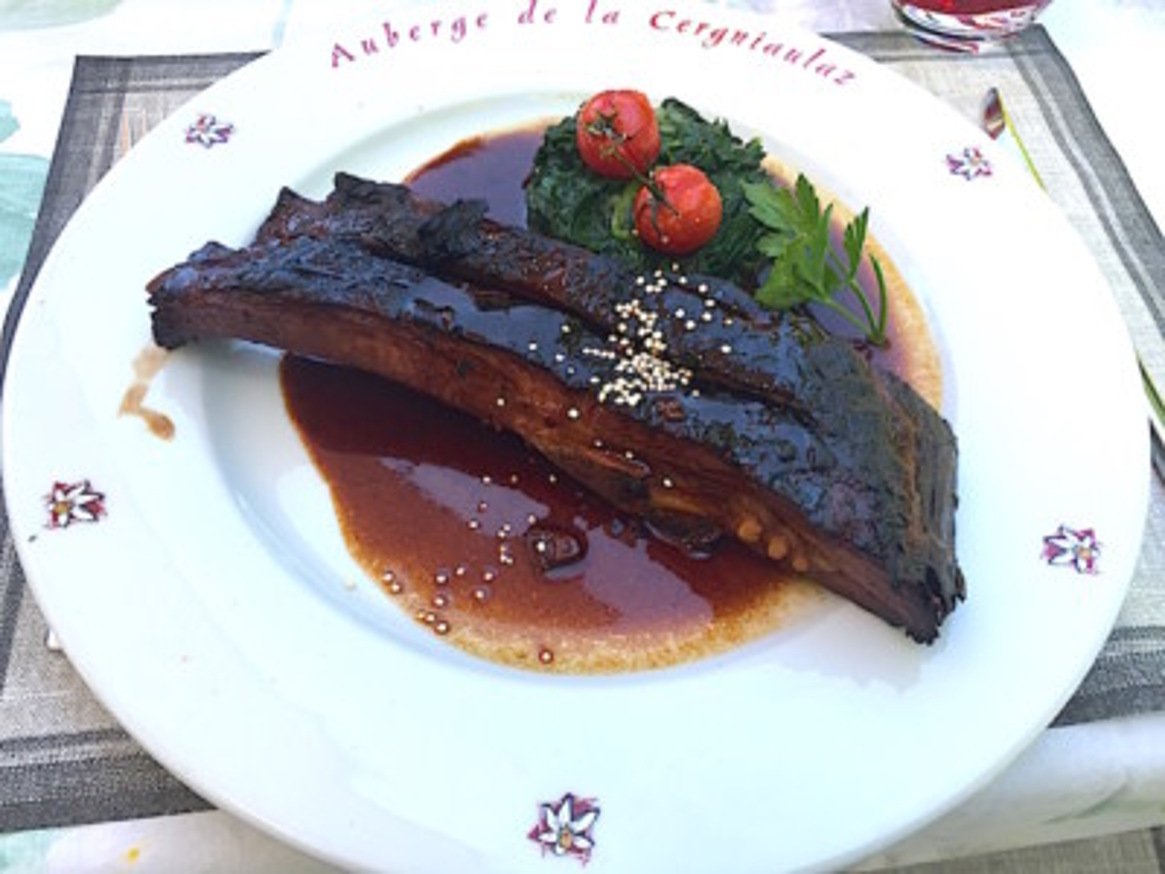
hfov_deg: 61.7
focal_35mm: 29
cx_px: 582
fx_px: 976
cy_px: 437
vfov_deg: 48.2
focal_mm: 4.15
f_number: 2.2
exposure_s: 1/162
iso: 32
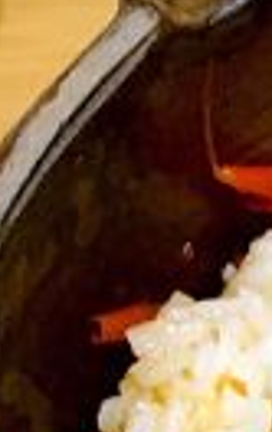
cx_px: 834
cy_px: 681
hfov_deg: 7.1
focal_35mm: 163
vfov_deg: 12.1
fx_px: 1925
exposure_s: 1/20
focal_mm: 4.15
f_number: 2.2
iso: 200
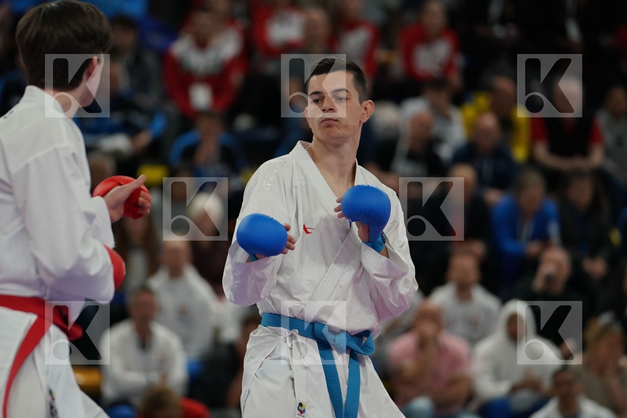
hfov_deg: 7.0
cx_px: 314
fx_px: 5138
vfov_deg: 4.7
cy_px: 209
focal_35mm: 295
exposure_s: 1/1000
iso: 1600
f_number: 2.8
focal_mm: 197
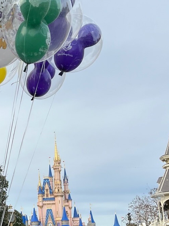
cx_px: 9
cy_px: 137
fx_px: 521
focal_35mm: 80
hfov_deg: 18.1
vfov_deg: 24.4
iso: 50
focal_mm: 5.7
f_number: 1.5
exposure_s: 1/733
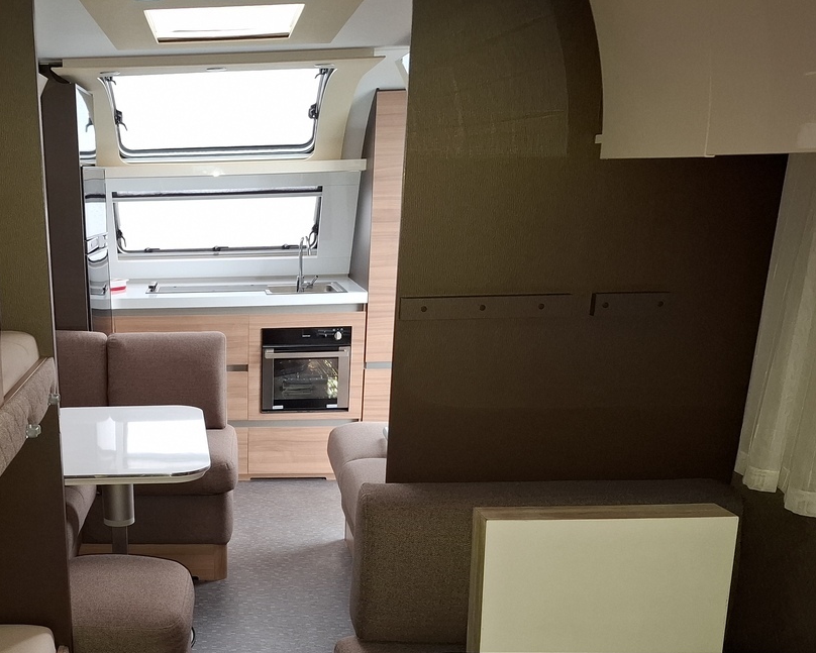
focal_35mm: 40
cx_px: 160
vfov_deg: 36.3
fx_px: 966
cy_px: 511
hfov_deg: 43.6
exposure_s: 1/33
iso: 320
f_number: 1.8
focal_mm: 5.54
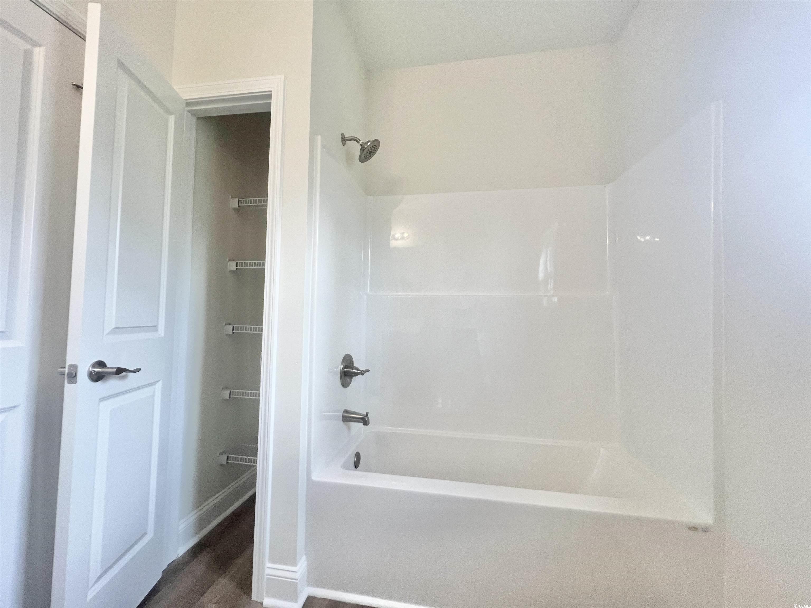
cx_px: 406
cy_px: 304
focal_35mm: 13
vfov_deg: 89.9
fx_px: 305
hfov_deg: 106.2
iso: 125
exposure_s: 1/120
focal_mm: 1.57
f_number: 1.8
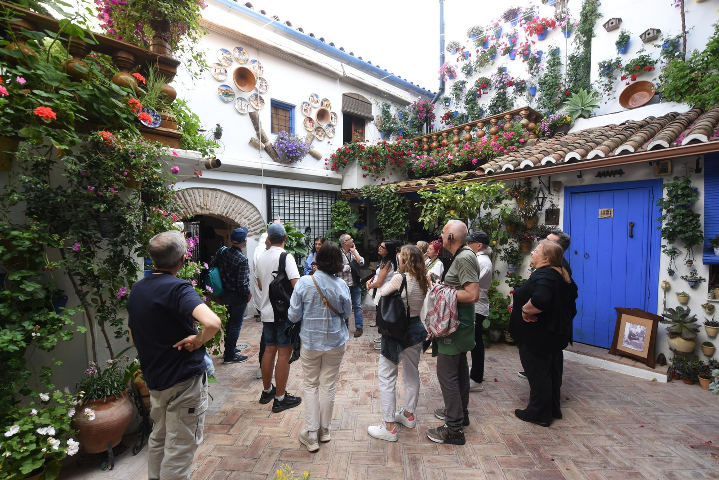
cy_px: 240
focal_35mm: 16
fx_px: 320
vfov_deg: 73.8
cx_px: 360
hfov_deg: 96.7
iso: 500
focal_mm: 16
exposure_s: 1/320
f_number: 4
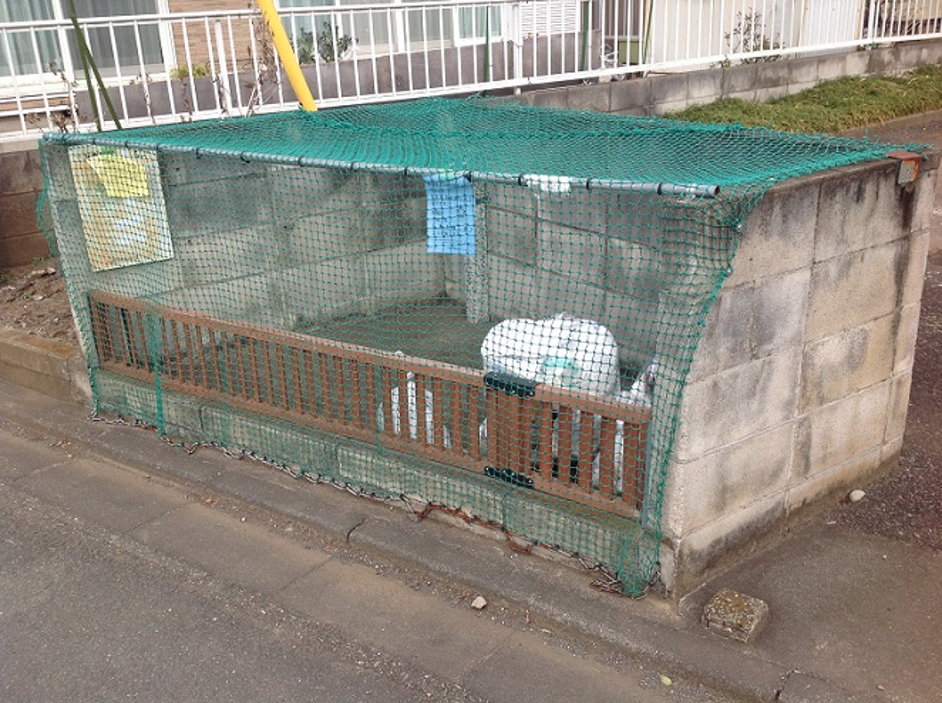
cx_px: 471
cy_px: 352
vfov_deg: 40.6
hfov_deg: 52.7
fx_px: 951
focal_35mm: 35
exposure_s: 1/540
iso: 50
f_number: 2.4
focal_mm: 4.28
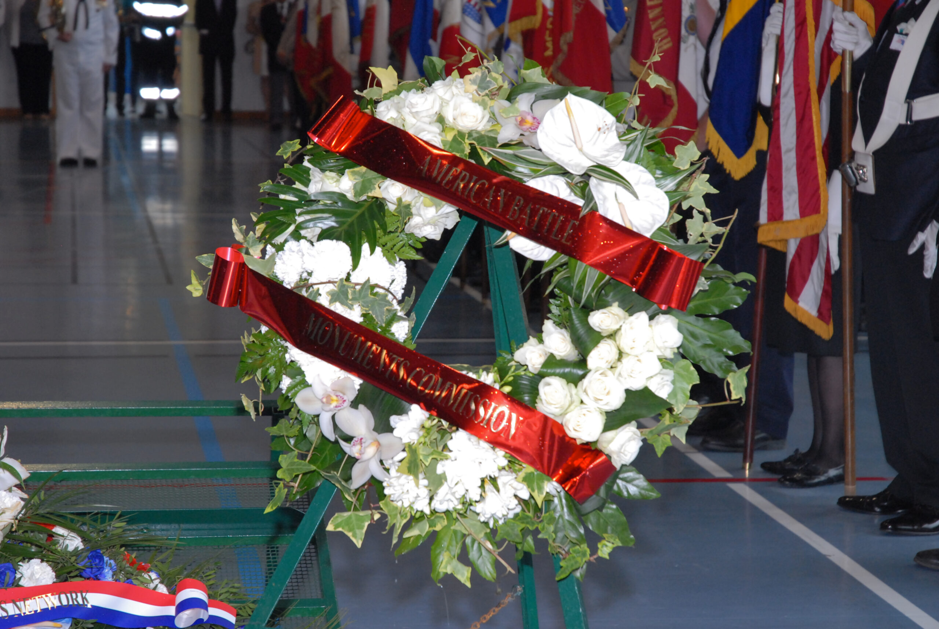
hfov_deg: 21.9
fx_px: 2429
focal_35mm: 93
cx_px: 470
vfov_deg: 14.7
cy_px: 314
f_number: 5.6
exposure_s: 1/100
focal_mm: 62
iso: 640
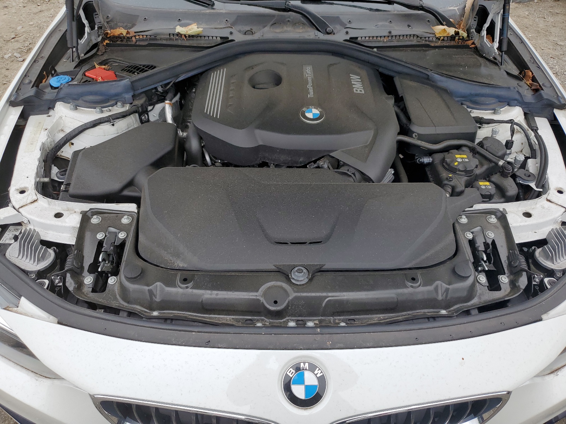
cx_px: 283
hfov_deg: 67.3
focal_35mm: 26
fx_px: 425
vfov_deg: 53.1
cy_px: 212
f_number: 1.5
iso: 50
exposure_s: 1/769
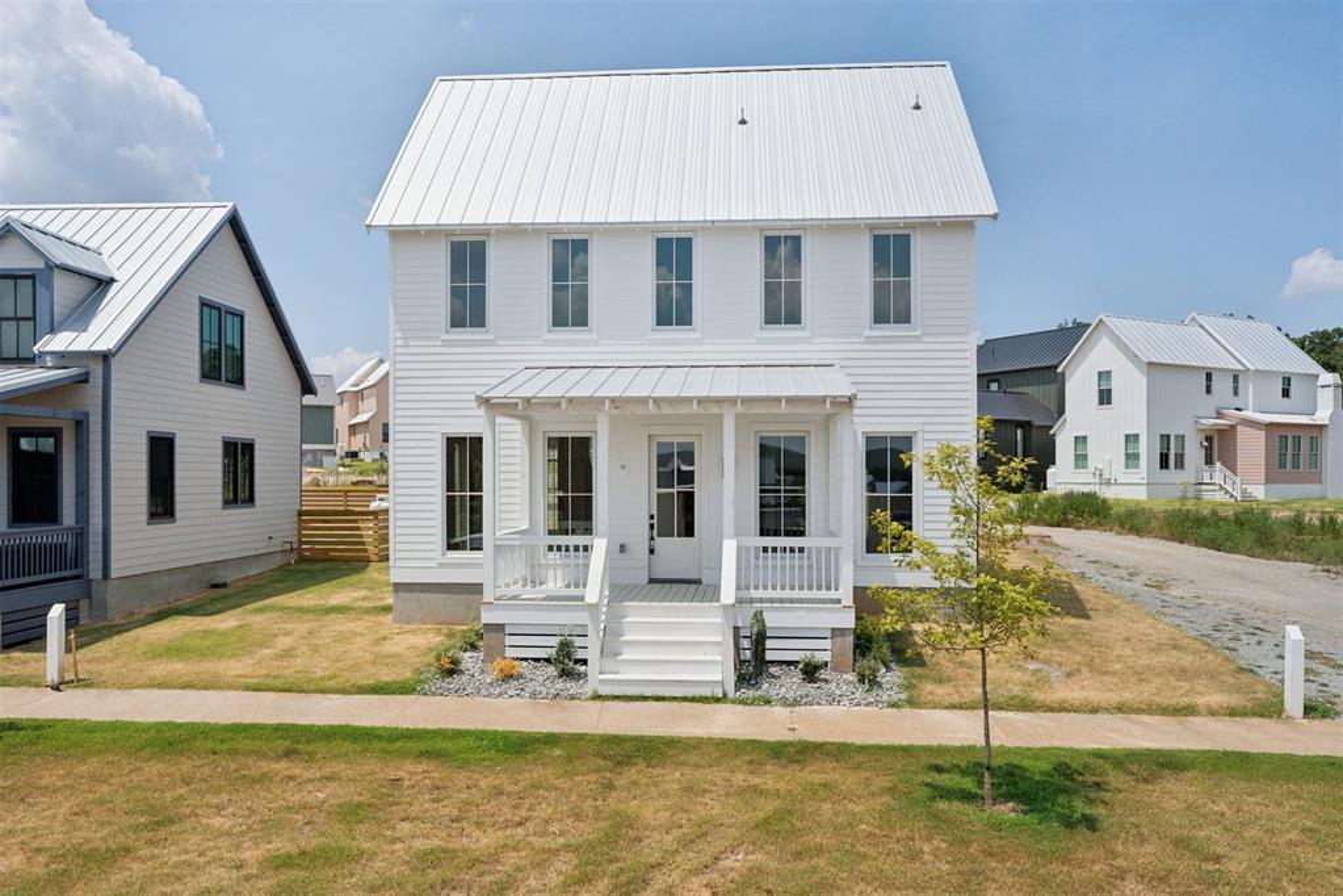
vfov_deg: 50.4
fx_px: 951
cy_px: 448
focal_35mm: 26
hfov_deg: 70.4
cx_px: 672
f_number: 7.1
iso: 200
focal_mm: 25.5
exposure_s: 1/5000
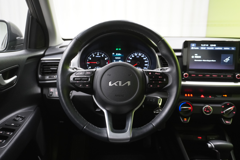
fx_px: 220
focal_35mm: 33
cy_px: 80
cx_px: 120
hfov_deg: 57.2
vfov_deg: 40.0
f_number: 4
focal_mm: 22
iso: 2000
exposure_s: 1/40
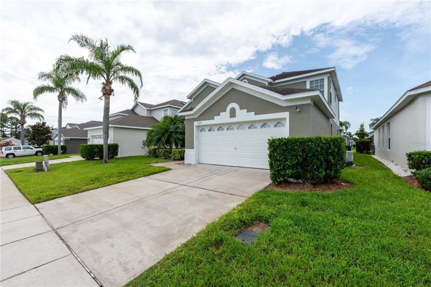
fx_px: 179
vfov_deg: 77.2
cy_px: 144
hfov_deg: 100.4
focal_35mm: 15
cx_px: 216
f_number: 8
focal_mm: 15
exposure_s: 1/2000
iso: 125
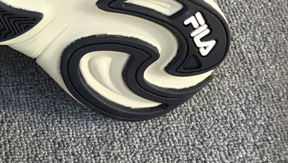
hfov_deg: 22.6
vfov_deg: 13.8
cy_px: -14
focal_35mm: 86
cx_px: -63
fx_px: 657
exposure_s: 1/144
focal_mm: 3.3
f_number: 2.4
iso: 25
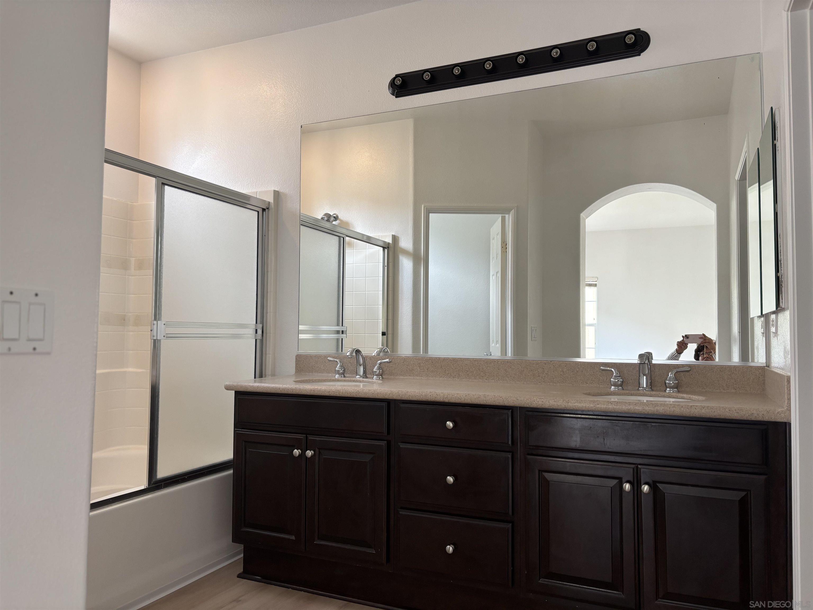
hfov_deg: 67.3
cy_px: 305
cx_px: 406
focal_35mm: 26
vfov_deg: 53.1
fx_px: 611
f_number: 1.6
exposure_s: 1/60
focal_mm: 5.96
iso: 80
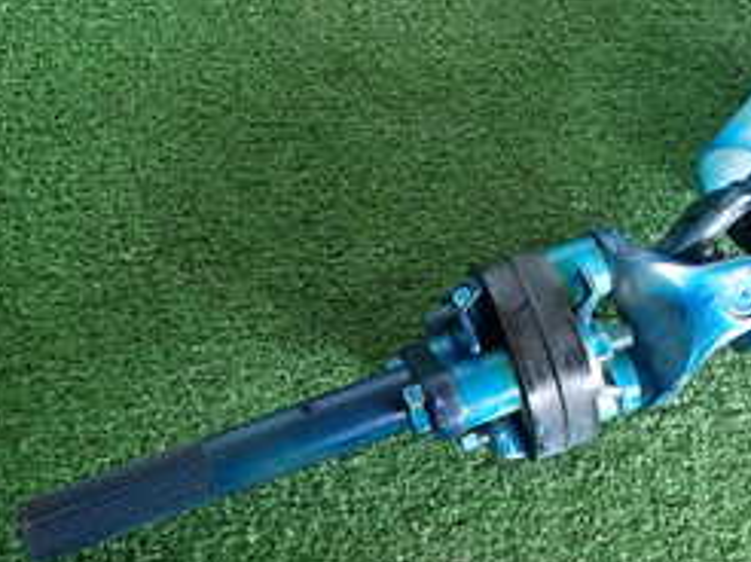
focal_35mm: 61
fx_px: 1322
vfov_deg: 23.3
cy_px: 46
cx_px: 653
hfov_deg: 30.5
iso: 100
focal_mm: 4.5
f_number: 2
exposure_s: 1/80
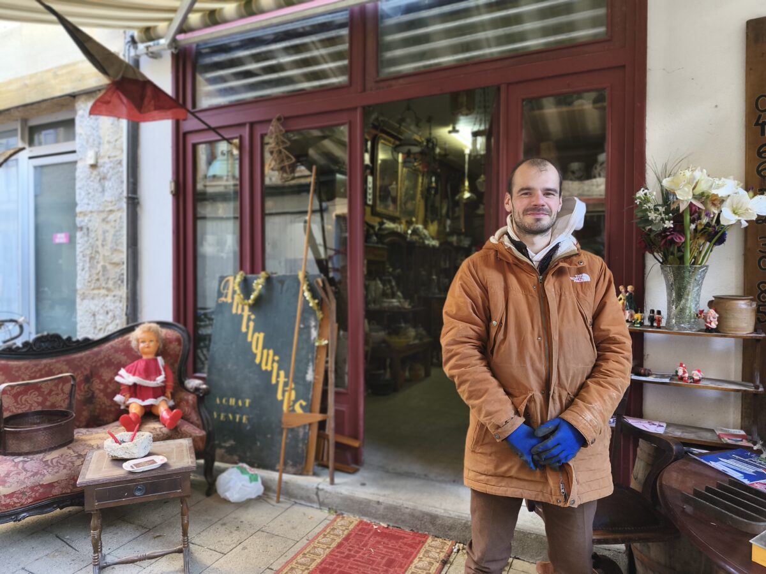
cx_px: 383
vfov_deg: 58.9
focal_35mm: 23
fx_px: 509
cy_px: 287
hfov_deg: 73.9
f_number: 1.65
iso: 320
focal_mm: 6.18
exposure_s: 1/100
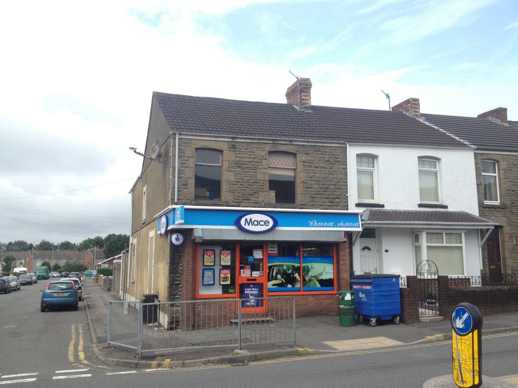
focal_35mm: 35
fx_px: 524
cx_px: 259
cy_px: 194
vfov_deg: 40.7
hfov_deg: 52.6
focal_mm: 4.28
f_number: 2.4
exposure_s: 1/665
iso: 50
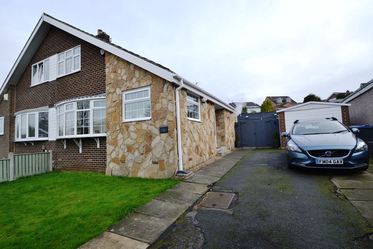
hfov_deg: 95.0
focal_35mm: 16
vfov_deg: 72.1
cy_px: 124
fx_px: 171
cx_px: 186
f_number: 5.6
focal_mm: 11
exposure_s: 1/125
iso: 125
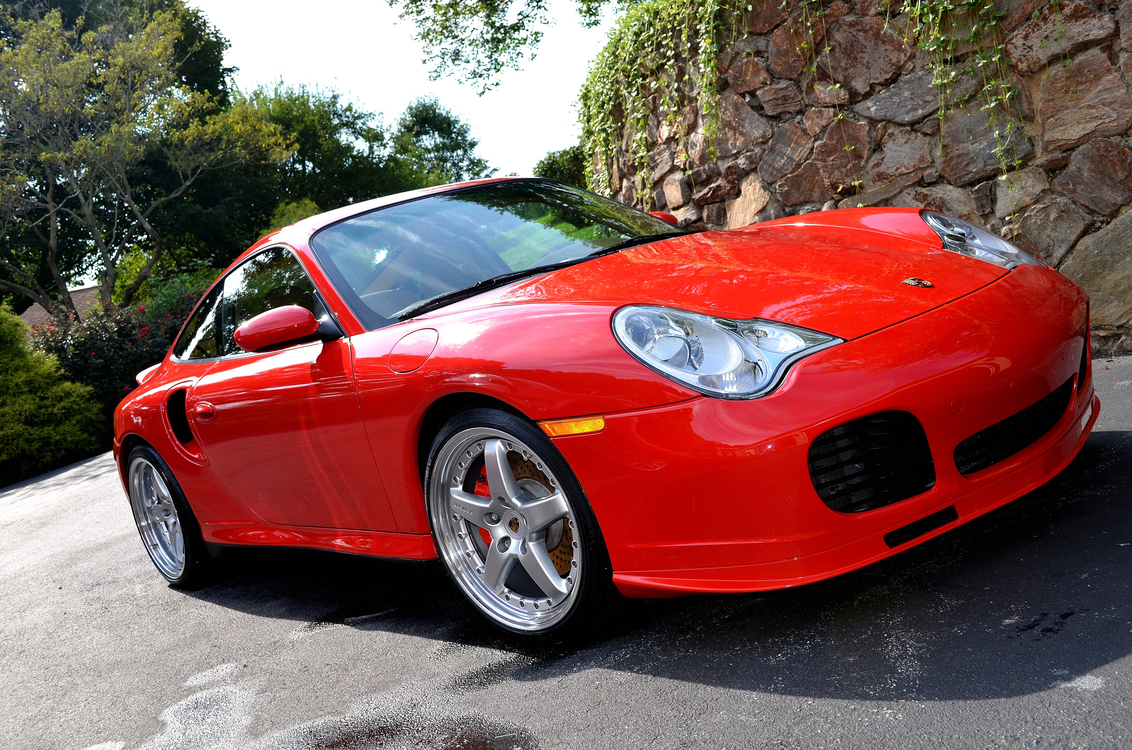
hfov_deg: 53.2
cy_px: 375
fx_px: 1130
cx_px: 566
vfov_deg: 36.7
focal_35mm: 36
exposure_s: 1/200
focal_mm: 24
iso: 100
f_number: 6.3
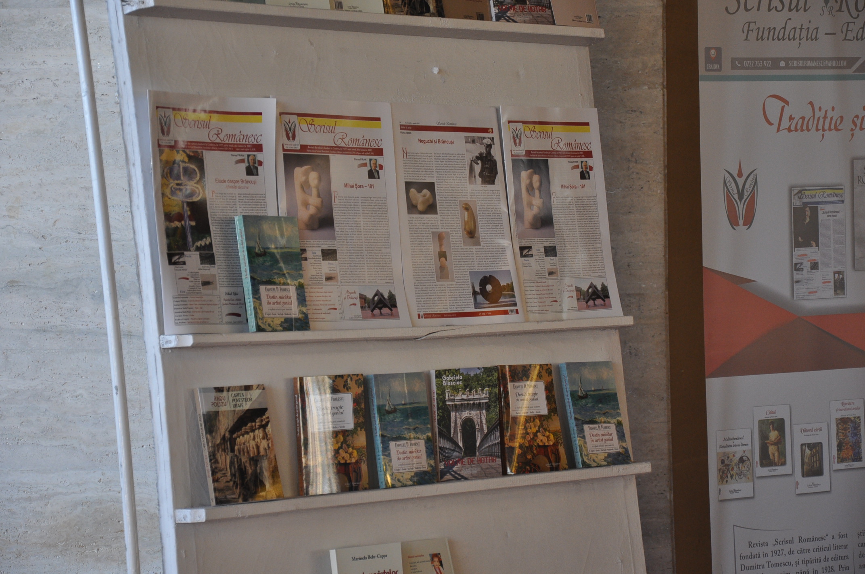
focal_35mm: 120
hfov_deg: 17.1
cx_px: 432
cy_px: 287
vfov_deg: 11.4
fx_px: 2880
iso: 640
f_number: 5.3
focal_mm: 80
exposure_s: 1/60
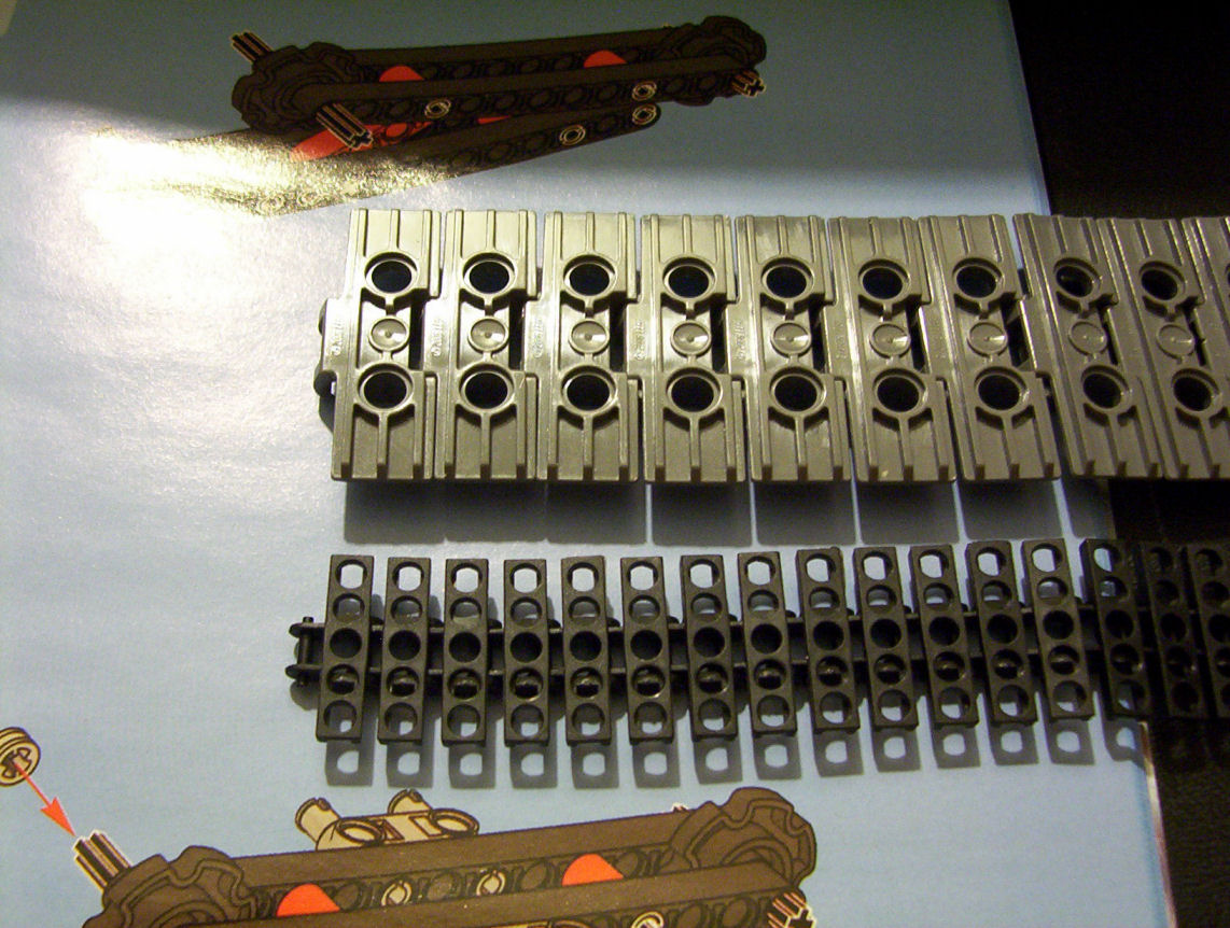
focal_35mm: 43
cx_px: 615
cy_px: 464
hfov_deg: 43.8
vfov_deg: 33.7
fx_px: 1531
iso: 200
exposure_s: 1/11.6
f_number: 2.73
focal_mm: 5.77
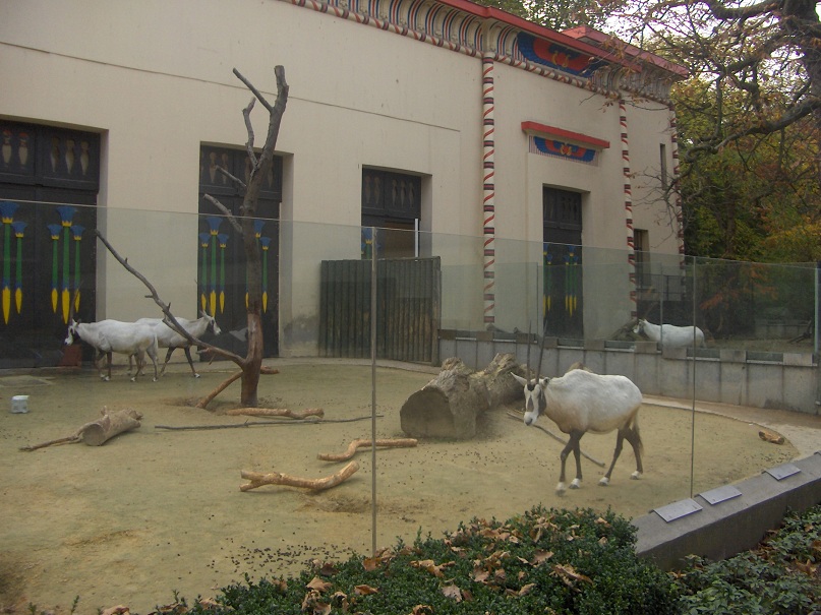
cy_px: 308
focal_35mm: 35
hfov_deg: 52.6
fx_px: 830
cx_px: 410
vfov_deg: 40.7
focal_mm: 5.8
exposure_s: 1/93.8
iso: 100
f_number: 2.6
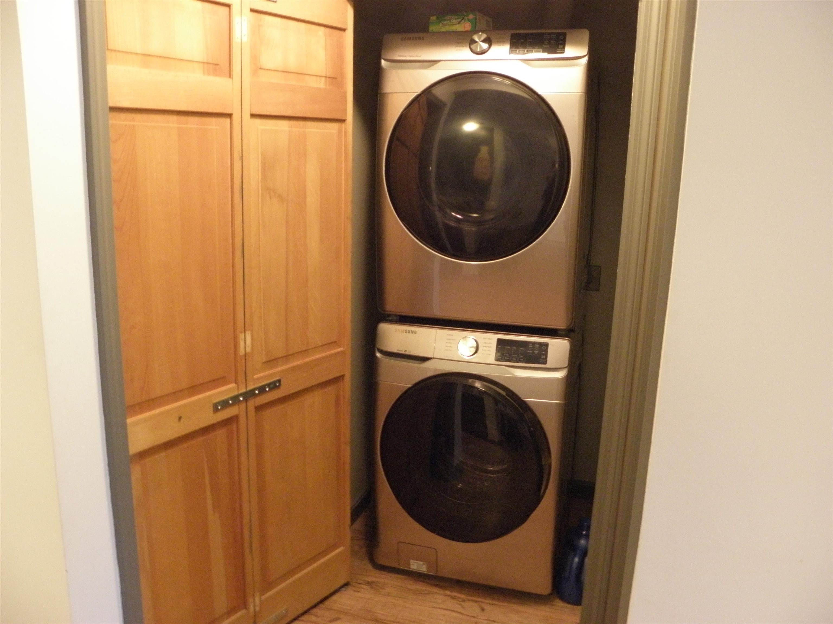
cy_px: 312
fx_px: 698
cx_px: 416
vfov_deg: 48.2
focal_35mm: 29
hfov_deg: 61.7
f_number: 2.9
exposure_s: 1/6
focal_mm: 5.16
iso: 400
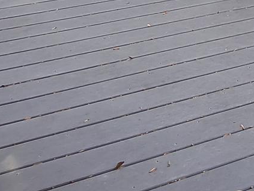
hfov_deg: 26.5
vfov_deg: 18.5
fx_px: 462
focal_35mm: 63
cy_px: -146
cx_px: 321
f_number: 2.2
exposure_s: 1/60
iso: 40
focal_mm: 1.74
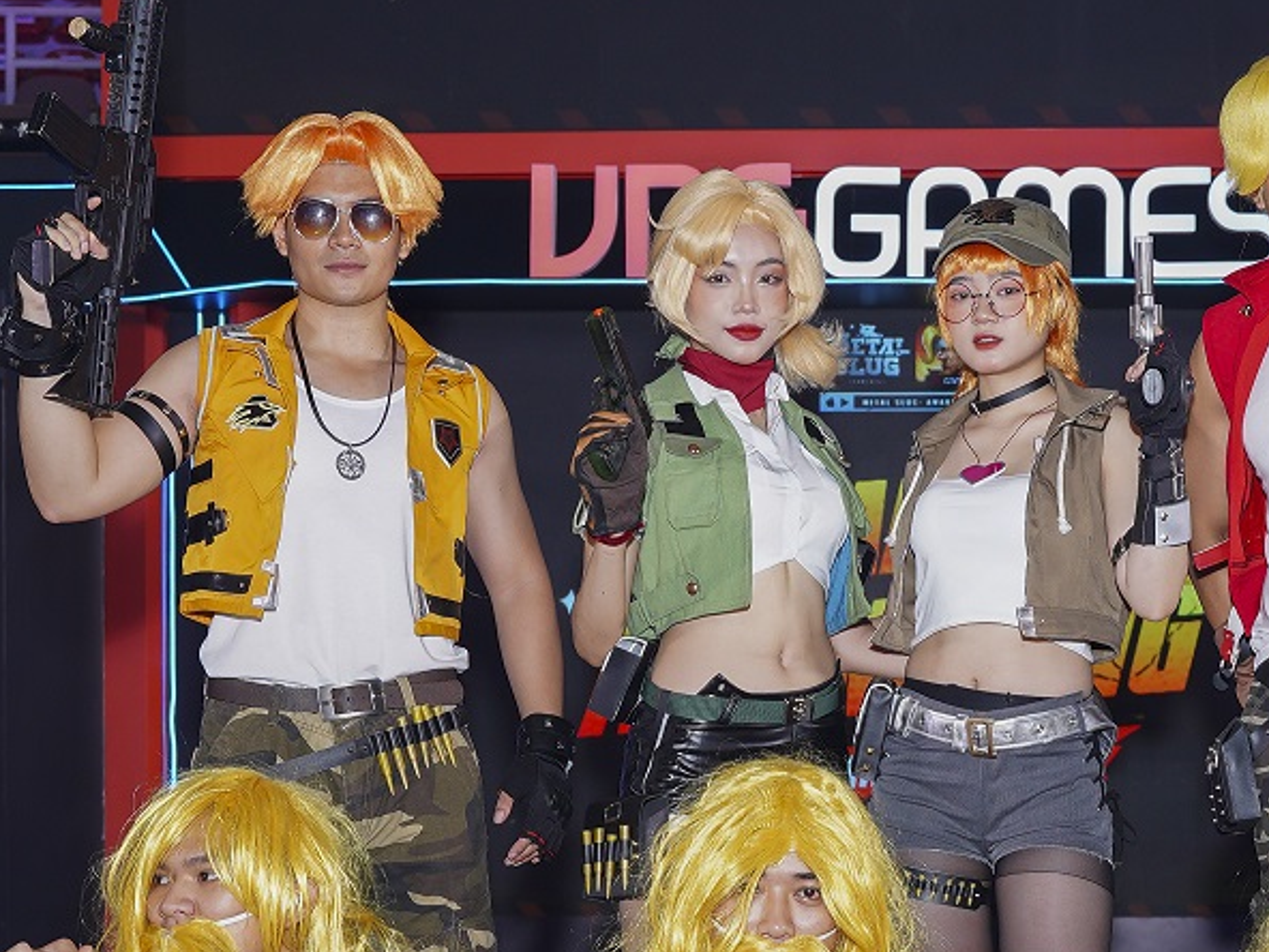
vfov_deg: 18.6
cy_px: 824
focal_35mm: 78
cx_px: 872
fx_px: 2859
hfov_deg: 24.9
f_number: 3.2
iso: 250
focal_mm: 24
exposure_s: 1/160
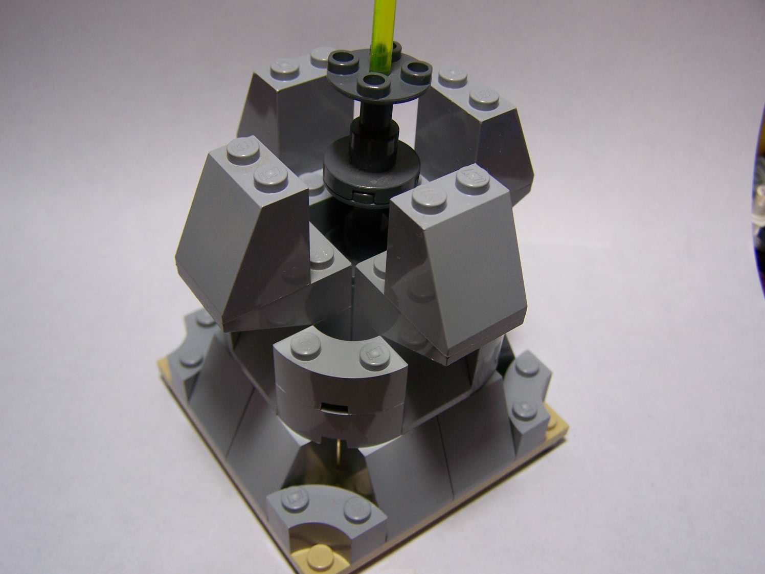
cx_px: 382
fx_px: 840
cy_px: 287
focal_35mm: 38
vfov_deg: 37.7
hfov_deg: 49.0
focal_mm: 6.3
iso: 80
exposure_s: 1/60
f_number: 2.8
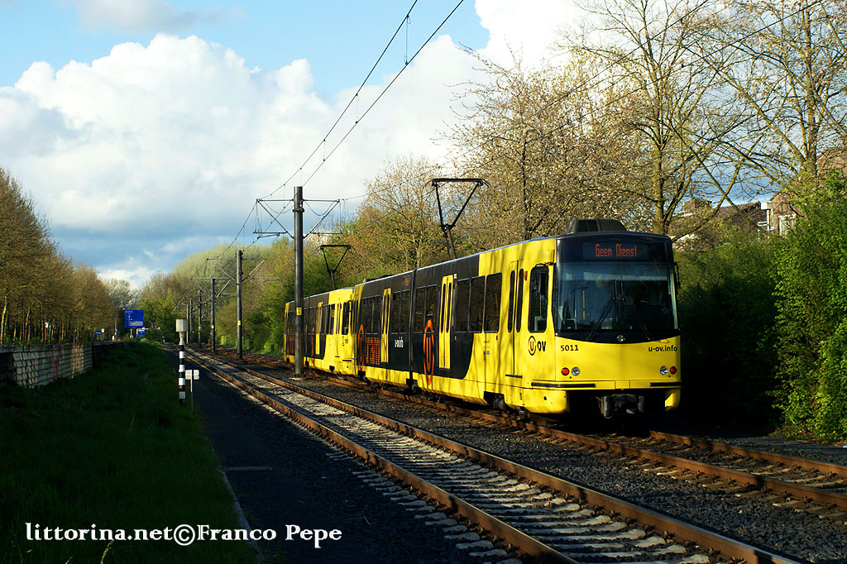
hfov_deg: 33.4
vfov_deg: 22.6
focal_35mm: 60
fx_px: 1411
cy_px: 282
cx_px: 424
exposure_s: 1/400
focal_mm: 40
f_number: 9
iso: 400
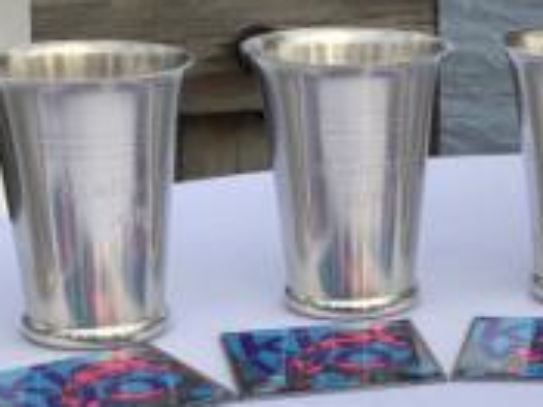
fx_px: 2006
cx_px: 807
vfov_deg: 11.6
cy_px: 230
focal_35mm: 128
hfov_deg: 14.4
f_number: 1.8
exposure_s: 1/607
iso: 20
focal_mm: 3.99
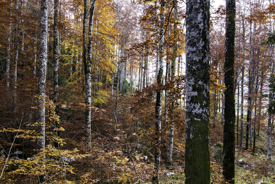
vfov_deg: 43.6
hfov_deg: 61.9
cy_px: 92
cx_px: 138
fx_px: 229
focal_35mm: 30
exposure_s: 5
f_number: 11
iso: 100
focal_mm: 20
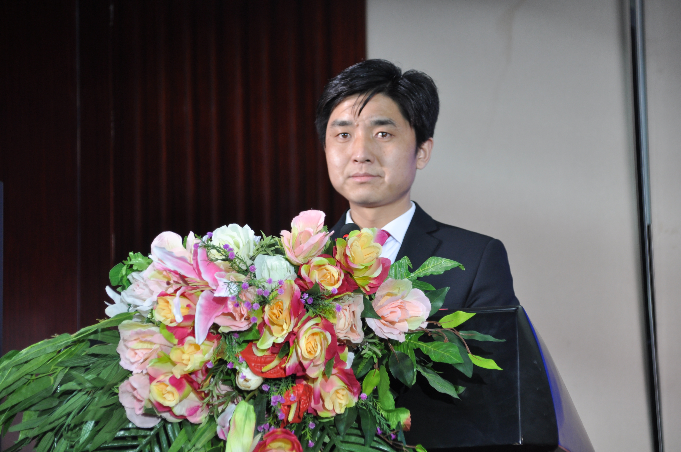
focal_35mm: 129
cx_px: 340
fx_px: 2437
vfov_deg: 10.6
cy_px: 226
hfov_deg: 15.9
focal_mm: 86
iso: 320
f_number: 5.3
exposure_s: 1/80
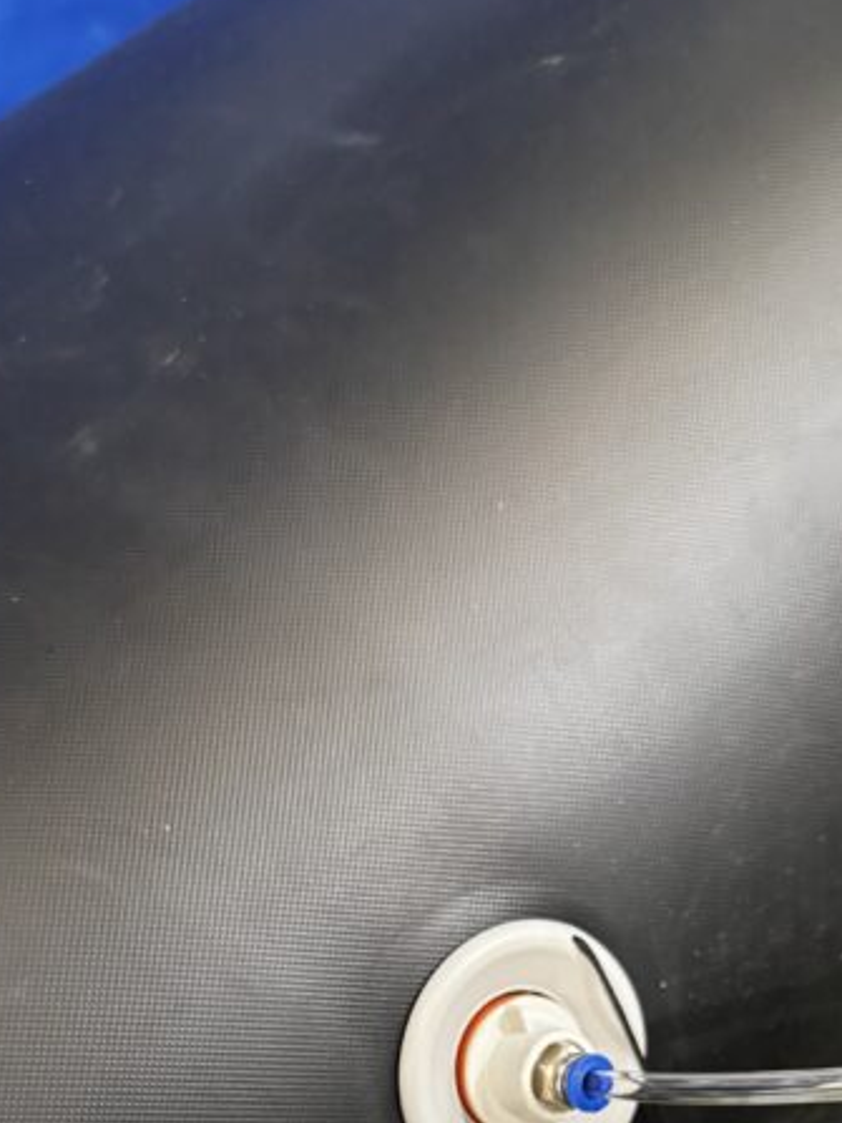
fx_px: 1785
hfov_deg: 26.5
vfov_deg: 32.5
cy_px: 1085
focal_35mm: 55
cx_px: 407
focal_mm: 6.76
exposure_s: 1/60
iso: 800
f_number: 1.78
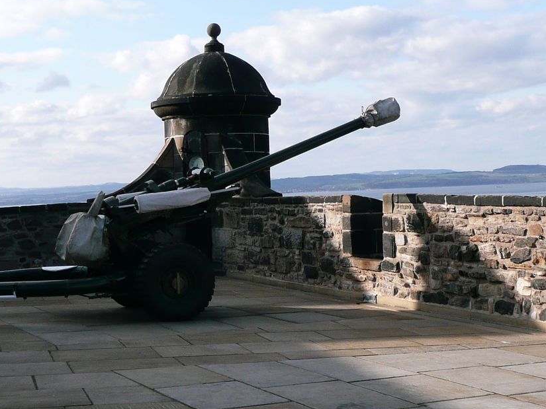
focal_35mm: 67
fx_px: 1057
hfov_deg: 28.9
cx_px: 218
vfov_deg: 21.9
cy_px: 182
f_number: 3.7
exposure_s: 1/640
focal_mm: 5.8
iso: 100
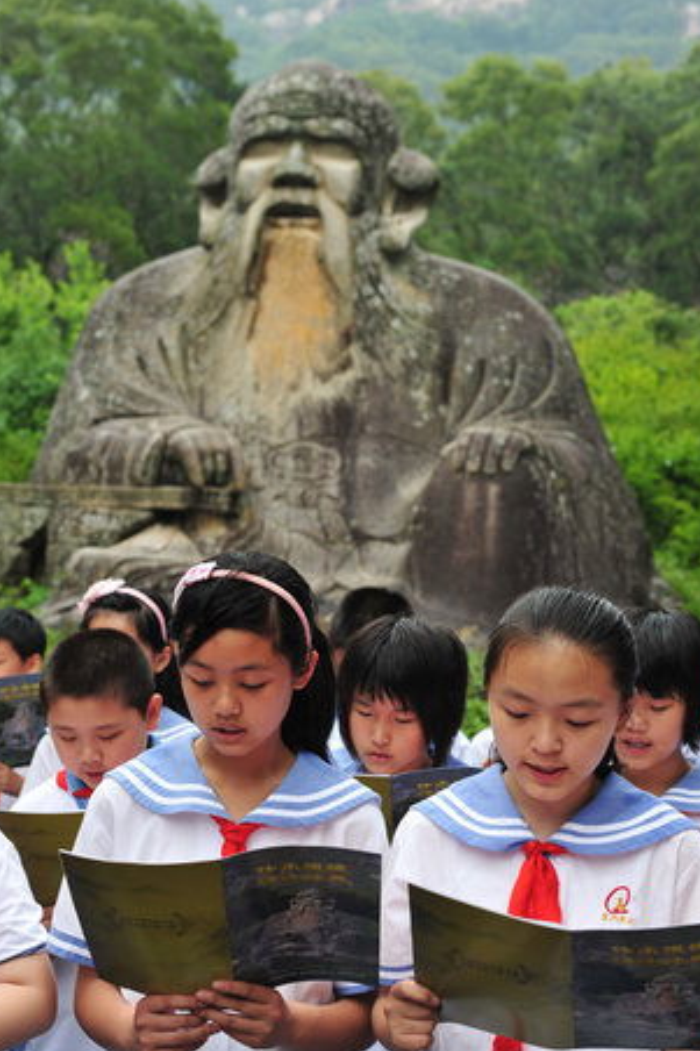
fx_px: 1810
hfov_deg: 21.9
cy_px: 577
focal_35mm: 62
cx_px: 334
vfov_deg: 32.4
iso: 200
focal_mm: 56
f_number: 5.6
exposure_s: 1/160
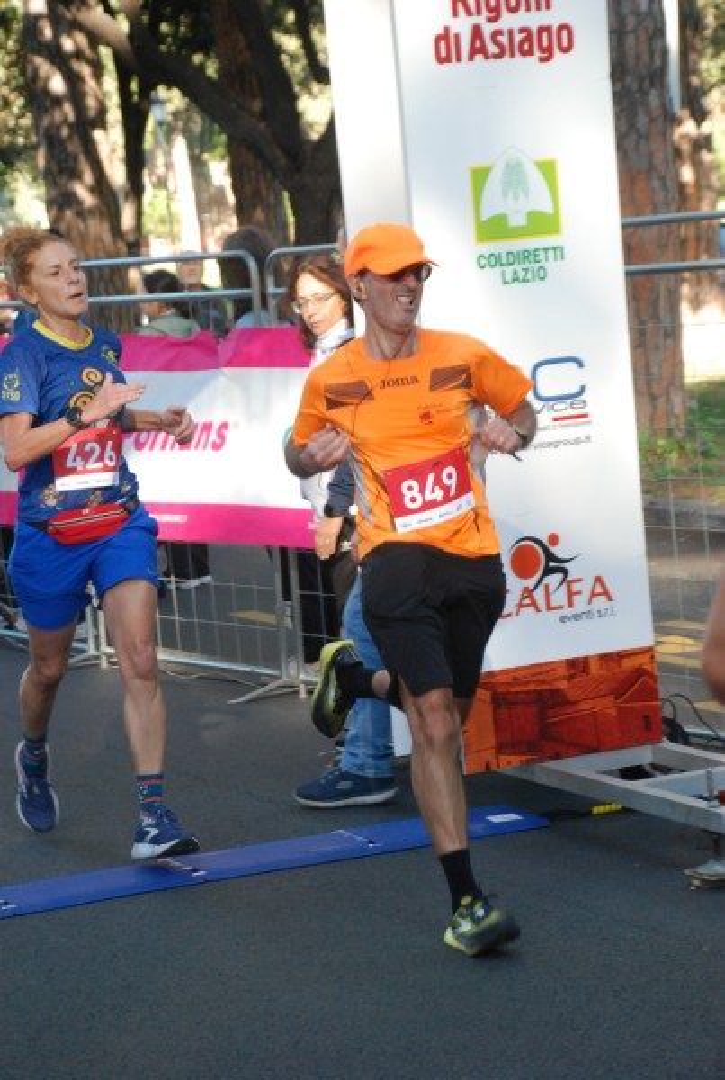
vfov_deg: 19.4
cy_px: 540
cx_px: 362
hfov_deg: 13.1
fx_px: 3155
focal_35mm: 105
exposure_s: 1/250
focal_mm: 70
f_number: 5.6
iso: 1000
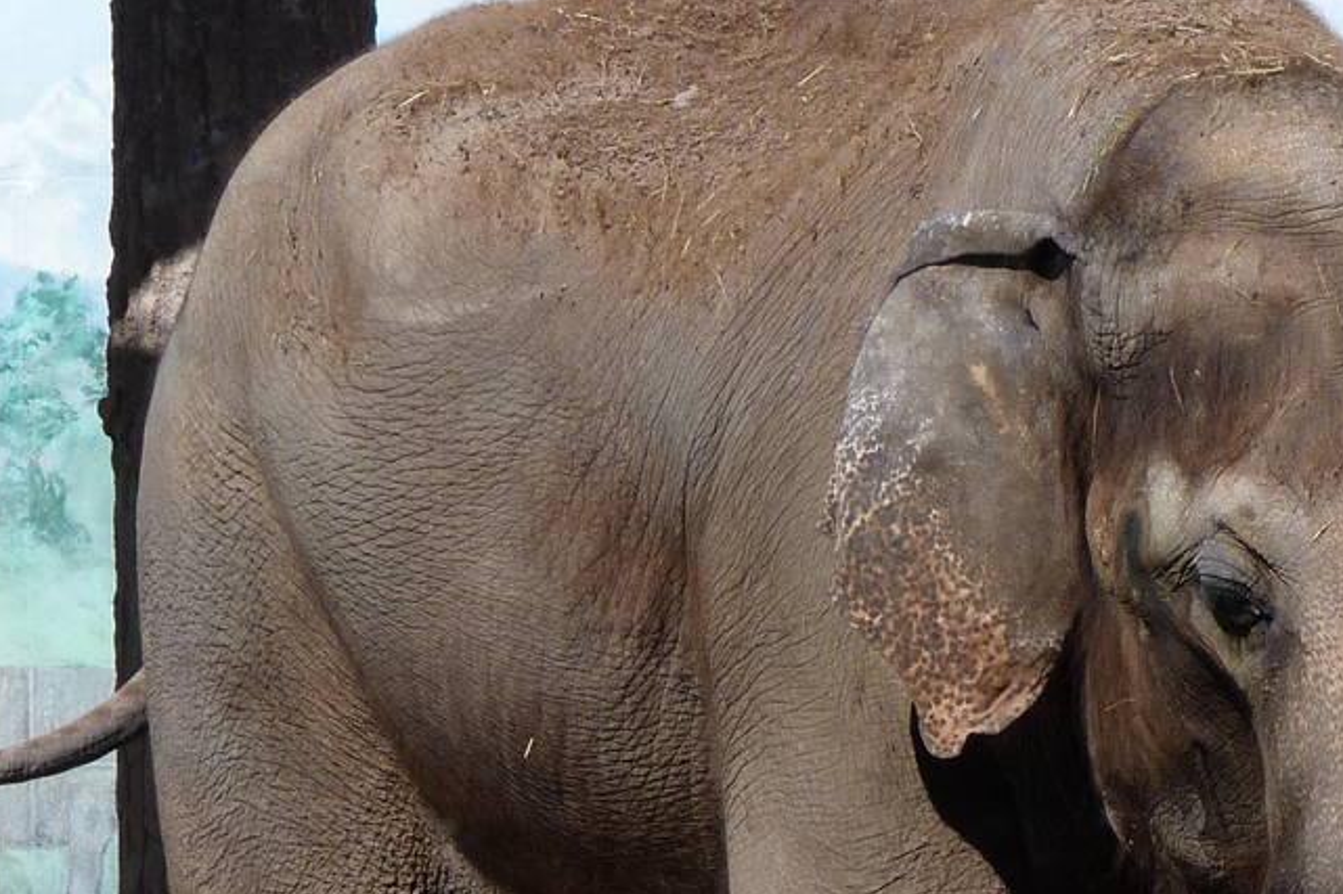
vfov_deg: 4.8
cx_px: 714
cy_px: 1053
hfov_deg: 7.3
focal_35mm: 283
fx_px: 10554
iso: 80
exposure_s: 1/320
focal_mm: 19.7
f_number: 5.6
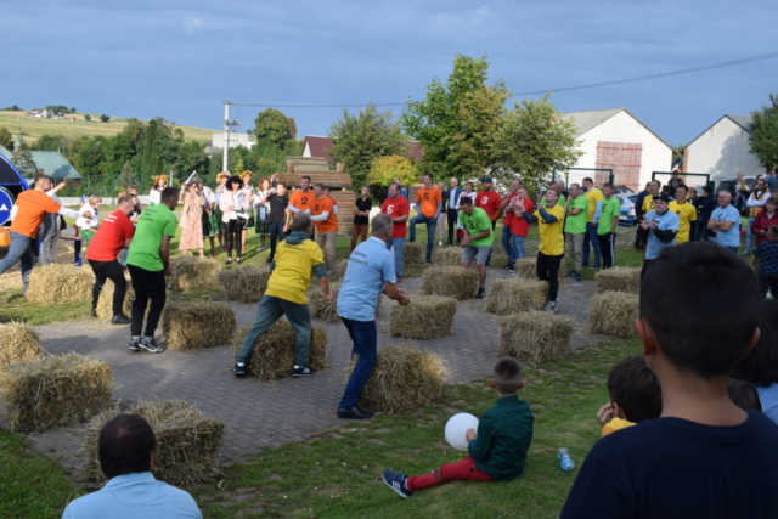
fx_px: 811
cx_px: 389
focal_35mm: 38
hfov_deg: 51.3
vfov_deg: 35.5
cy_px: 260
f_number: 8
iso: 200
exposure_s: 1/250
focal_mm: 25
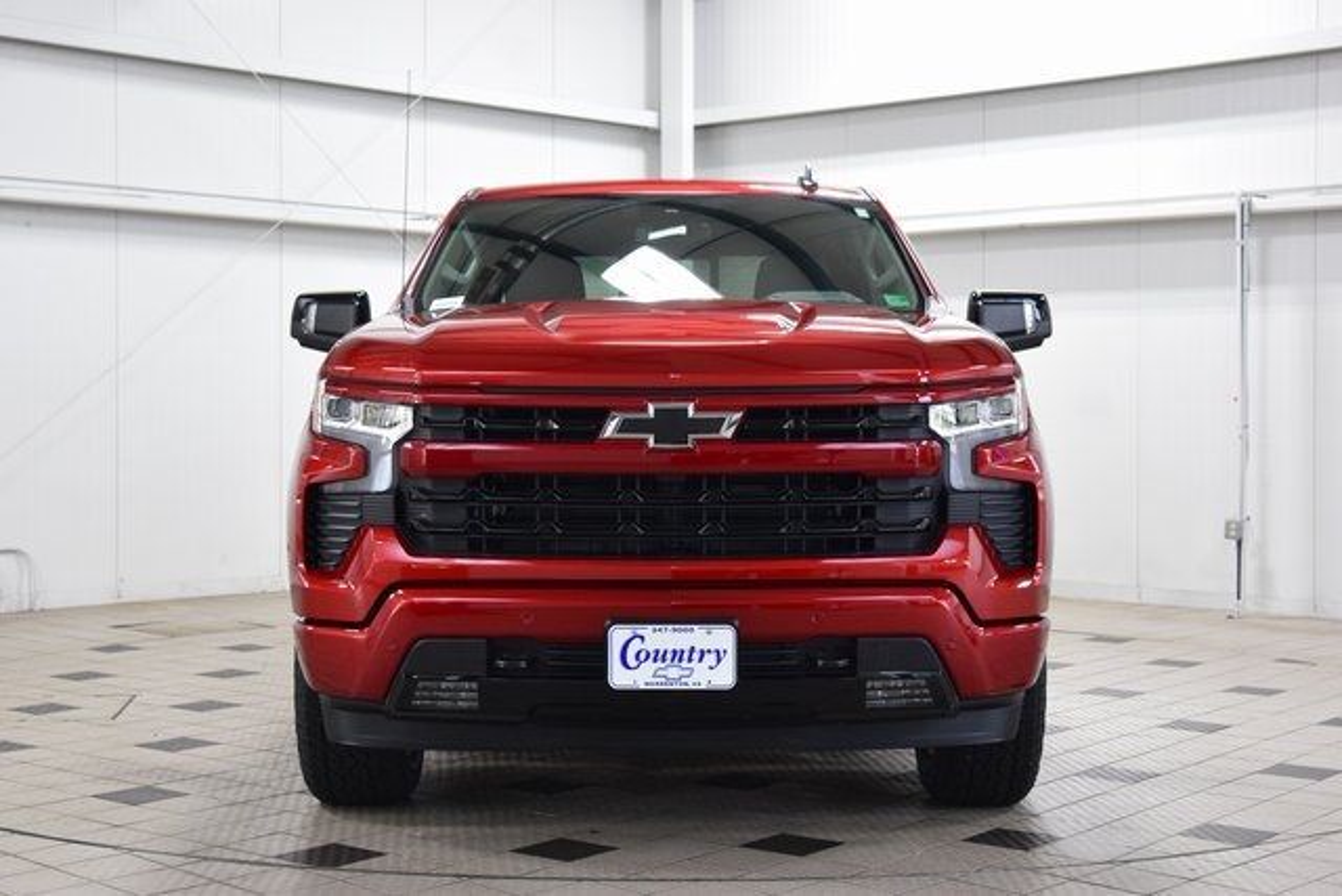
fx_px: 2125
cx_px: 671
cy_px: 448
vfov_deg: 23.8
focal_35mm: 57
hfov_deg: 35.0
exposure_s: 1/60
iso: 1600
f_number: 5
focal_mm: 38
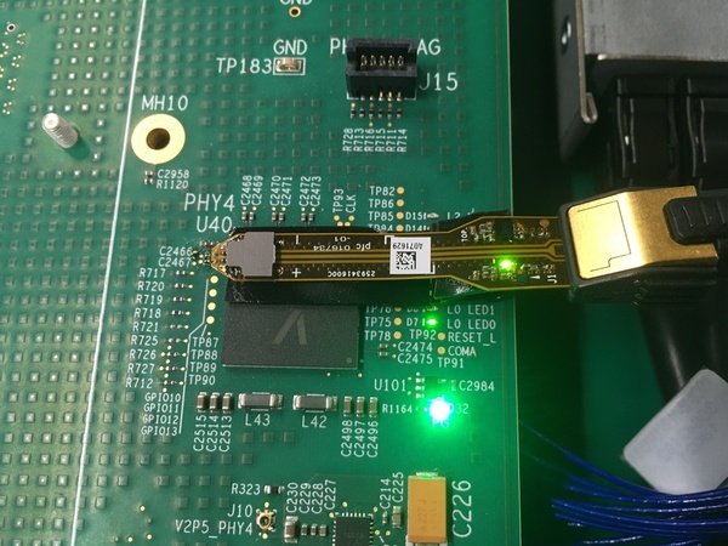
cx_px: 364
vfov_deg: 48.2
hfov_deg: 61.7
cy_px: 273
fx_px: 610
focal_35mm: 29
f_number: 2.2
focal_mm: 4.15
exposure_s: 1/30
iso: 100
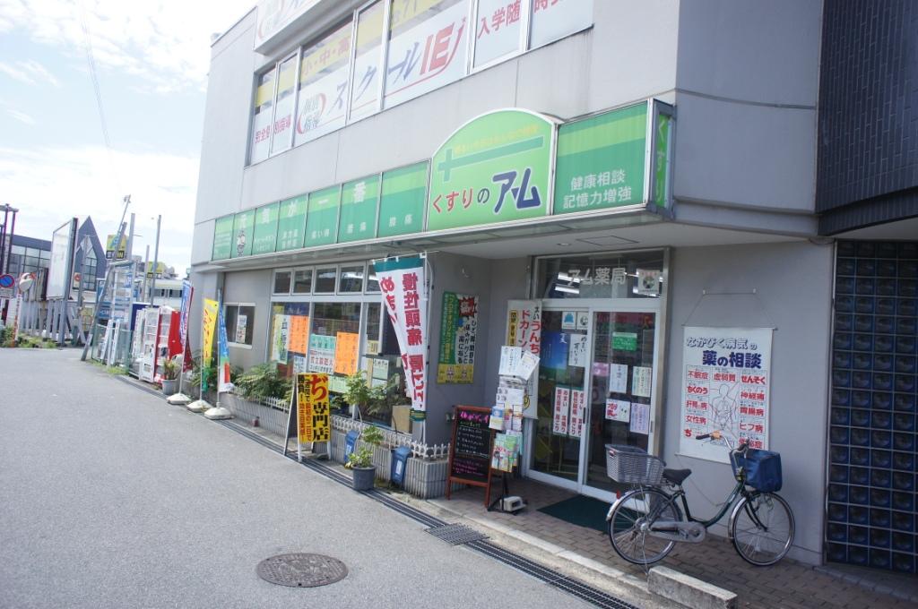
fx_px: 611
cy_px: 304
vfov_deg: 53.0
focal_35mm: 24
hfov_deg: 73.8
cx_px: 459
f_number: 6.3
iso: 200
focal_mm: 16
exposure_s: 1/320
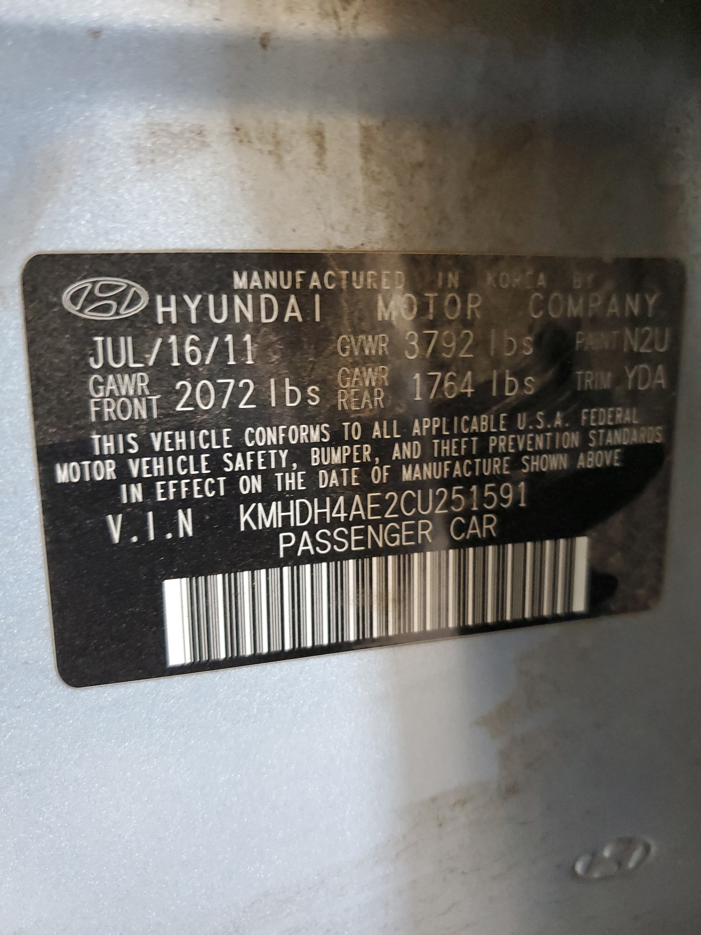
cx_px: 350
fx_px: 702
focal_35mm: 26
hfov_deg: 53.1
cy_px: 468
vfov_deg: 67.3
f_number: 1.5
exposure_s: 1/20
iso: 324
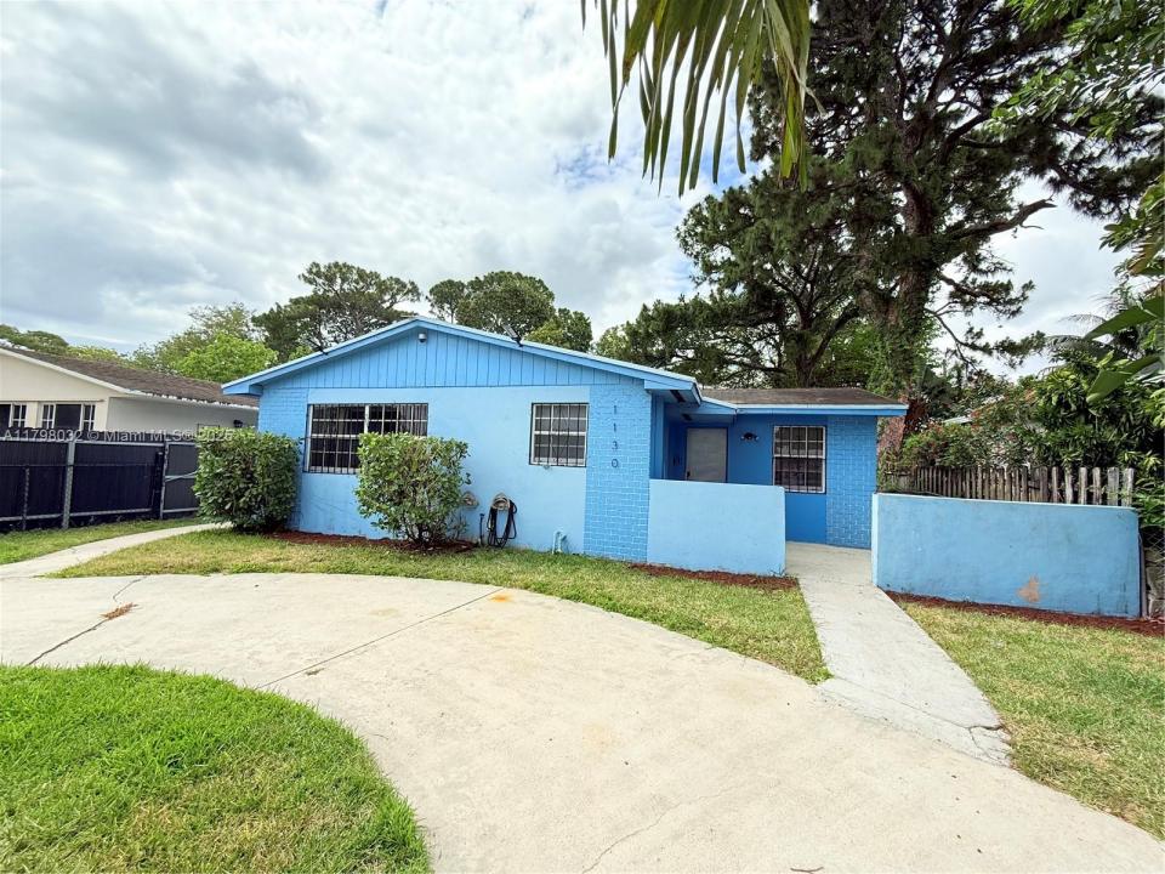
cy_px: 437
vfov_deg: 85.7
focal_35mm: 14
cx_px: 582
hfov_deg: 102.1
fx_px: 471
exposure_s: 1/1464
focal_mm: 2.22
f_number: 2.2
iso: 64
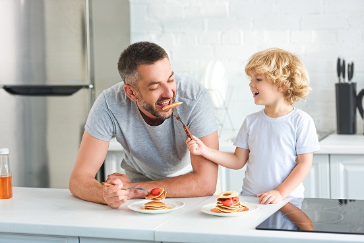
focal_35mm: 105
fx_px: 1062
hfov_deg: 19.4
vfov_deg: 13.1
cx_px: 182
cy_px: 122
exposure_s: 1/200
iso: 250
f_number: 3.2
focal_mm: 105
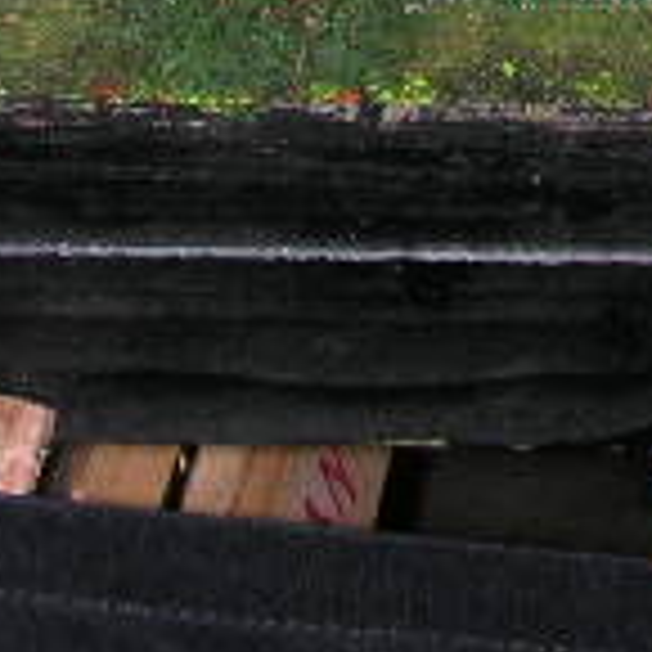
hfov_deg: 6.5
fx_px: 5647
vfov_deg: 6.5
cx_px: 1079
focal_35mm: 265
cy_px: -382
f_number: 3.7
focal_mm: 10.4
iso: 112
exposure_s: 1/60
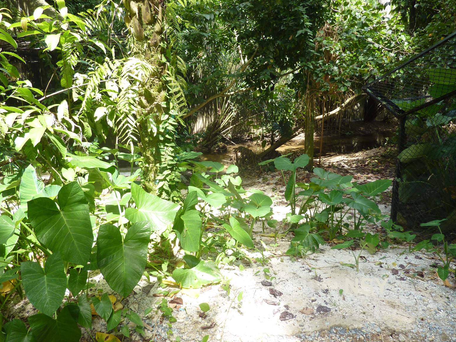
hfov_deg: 67.3
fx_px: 343
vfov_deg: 53.1
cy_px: 167
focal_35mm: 26
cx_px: 227
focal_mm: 4.1
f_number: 3.3
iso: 80
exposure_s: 1/80
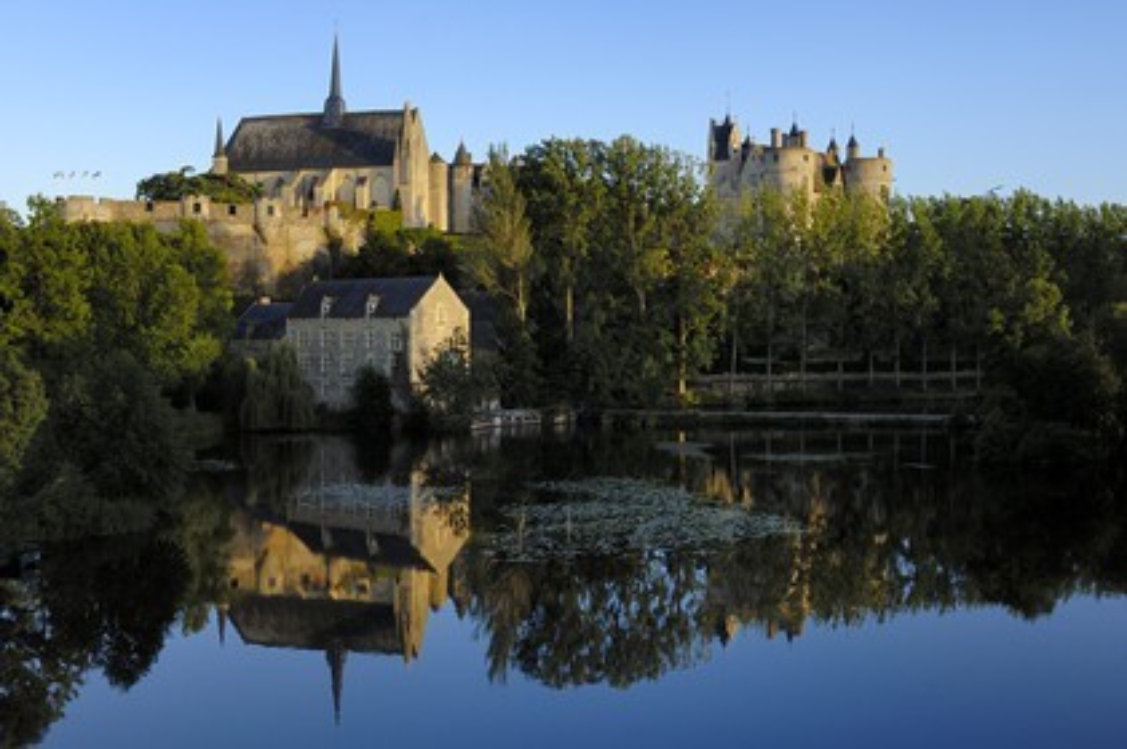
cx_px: 564
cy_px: 374
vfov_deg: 31.8
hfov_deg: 46.4
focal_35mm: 42
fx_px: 1314
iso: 100
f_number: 6.3
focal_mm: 28
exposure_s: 1/80
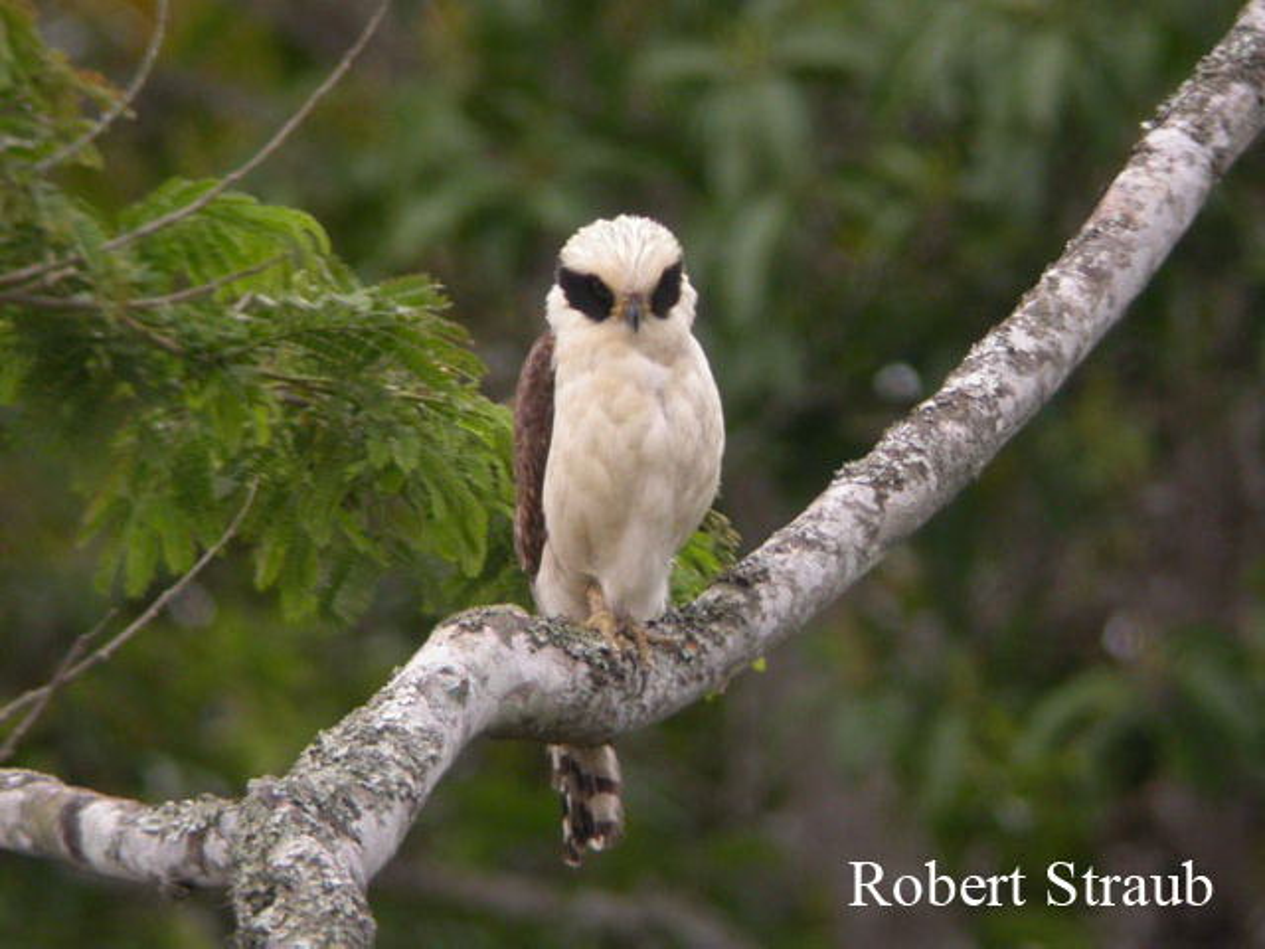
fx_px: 3289
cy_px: 474
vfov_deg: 16.4
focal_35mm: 90
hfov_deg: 21.8
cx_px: 632
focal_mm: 18.6
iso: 200
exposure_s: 1/125
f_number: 4.2
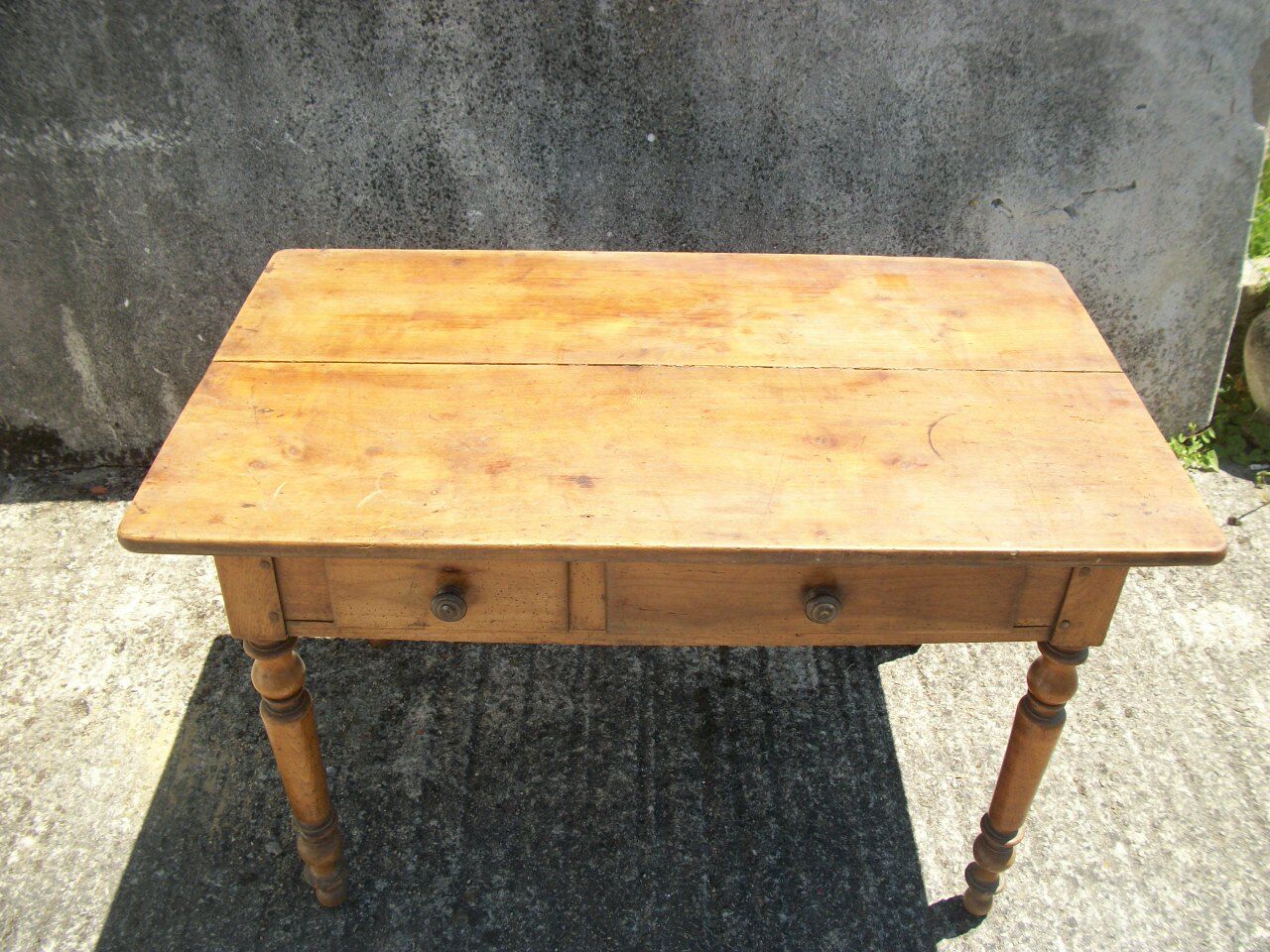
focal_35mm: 32
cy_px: 476
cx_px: 635
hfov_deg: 56.8
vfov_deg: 44.2
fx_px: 1174
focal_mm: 5.7
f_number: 8.8
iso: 80
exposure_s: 1/100
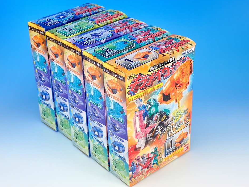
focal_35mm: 59
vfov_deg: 24.8
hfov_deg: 32.7
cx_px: 122
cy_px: 94
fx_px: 424
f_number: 3.3
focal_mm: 9.65
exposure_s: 1/20
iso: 100
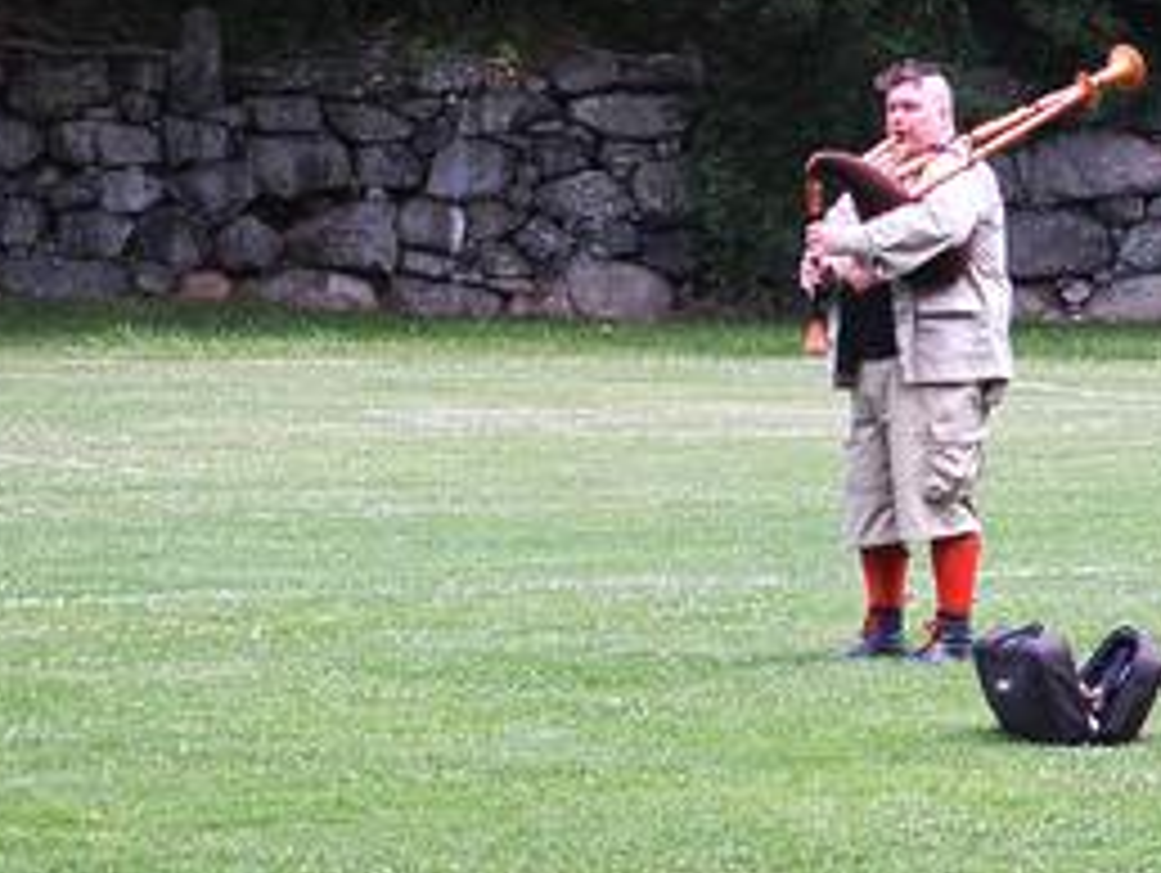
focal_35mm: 465
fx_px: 15610
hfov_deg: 4.3
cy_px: 400
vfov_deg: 3.2
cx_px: 756
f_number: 3.5
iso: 100
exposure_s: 1/640
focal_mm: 64.3
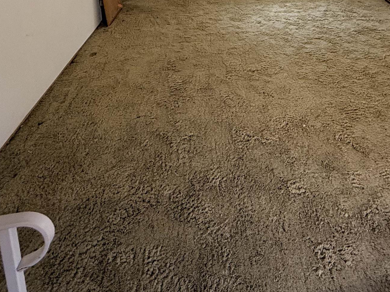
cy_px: -41
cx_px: 298
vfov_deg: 35.6
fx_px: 372
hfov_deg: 52.6
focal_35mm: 33
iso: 200
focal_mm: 2.22
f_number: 2.2
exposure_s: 1/120
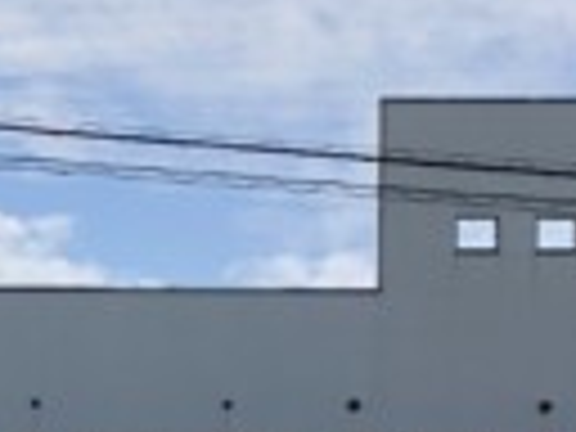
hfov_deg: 10.1
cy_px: 878
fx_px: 2912
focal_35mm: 175
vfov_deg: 8.1
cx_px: -724
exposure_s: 1/3003
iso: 20
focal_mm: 3.99
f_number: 1.8
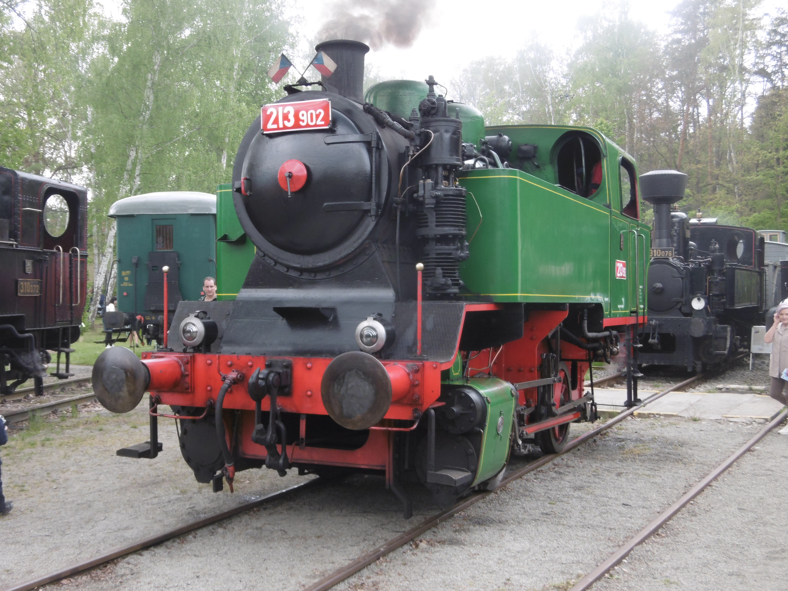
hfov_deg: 43.9
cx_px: 394
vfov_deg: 33.6
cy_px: 296
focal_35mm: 43
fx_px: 979
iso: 100
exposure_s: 1/80
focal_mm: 7.7
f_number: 3.8
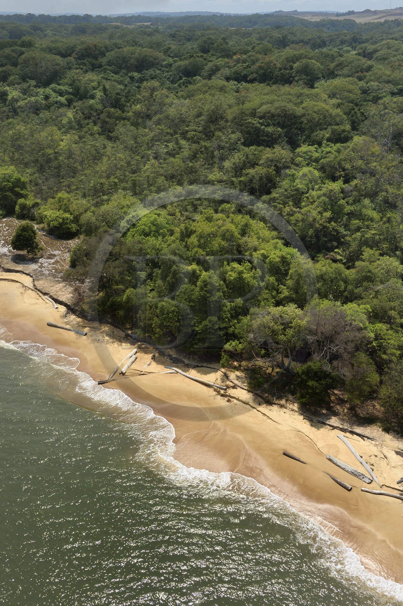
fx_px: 606
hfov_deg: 36.8
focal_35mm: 36
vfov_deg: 53.2
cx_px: 202
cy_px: 303
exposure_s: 1/1000
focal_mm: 36
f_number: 9
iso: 800
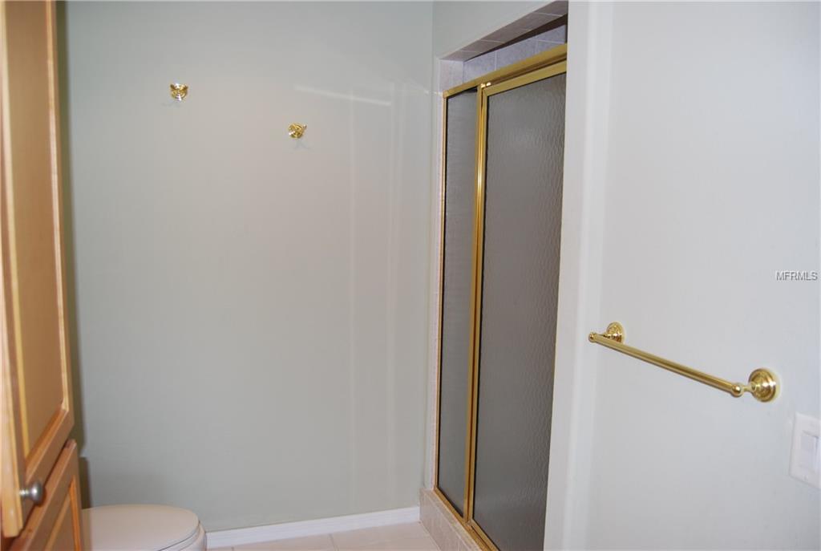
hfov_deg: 67.3
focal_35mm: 27
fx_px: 617
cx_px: 410
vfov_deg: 48.1
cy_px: 276
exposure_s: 1/60
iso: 200
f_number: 3.5
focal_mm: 18
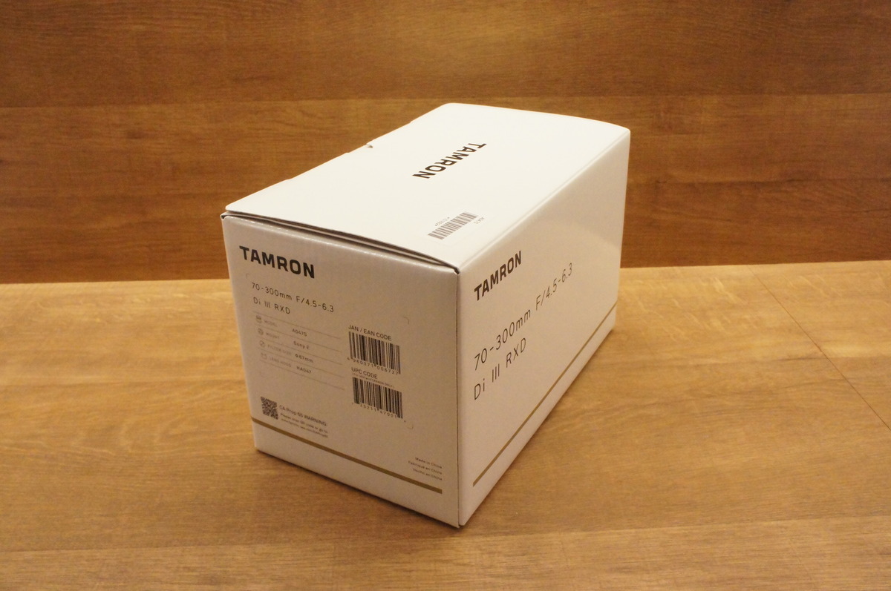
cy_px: 296
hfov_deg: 59.6
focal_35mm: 32
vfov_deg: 41.6
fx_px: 779
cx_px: 446
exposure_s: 1/250
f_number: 11
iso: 6400
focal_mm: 21
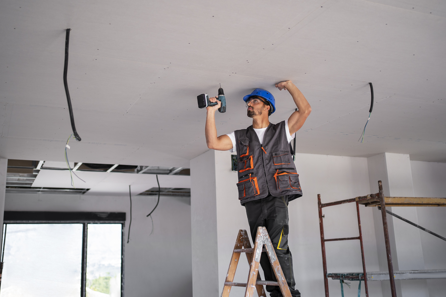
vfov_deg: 36.9
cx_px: 219
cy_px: 146
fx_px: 446
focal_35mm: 36
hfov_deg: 53.1
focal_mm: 35
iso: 320
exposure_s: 1/1000
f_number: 2
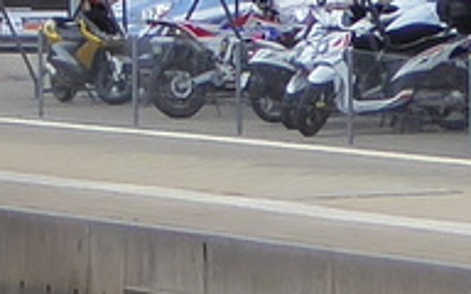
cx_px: -856
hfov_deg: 4.4
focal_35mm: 457
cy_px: -349
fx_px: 5866
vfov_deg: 2.9
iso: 125
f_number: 4.4
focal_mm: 11.7
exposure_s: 1/320
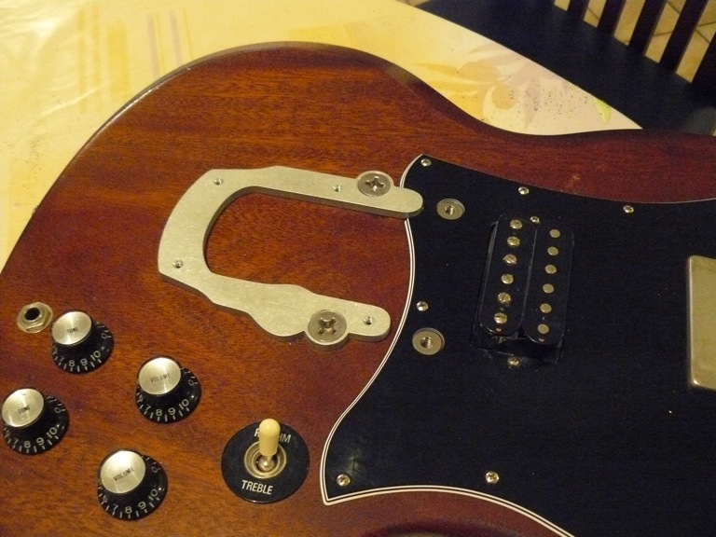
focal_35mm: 36
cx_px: 358
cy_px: 268
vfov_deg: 39.7
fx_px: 745
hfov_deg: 51.4
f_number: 2.8
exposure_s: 1/10
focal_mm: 6
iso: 800
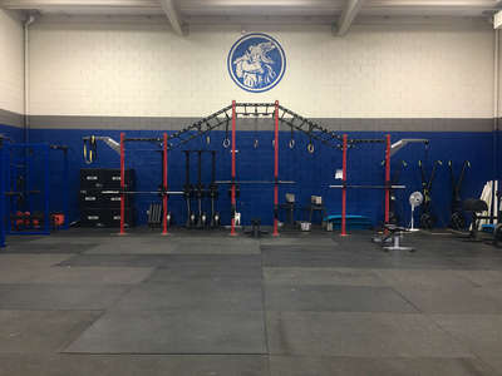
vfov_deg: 48.2
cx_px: 251
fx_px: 421
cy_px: 188
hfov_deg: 61.7
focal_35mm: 29
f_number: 2.2
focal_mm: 4.15
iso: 40
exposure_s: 1/15
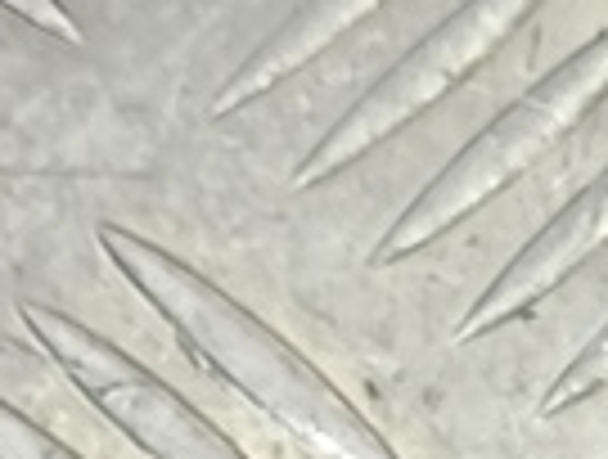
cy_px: 1418
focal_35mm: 174
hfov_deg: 10.8
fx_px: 3064
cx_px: 955
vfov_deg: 7.5
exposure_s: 1/50
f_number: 1.6
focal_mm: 4.11
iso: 128
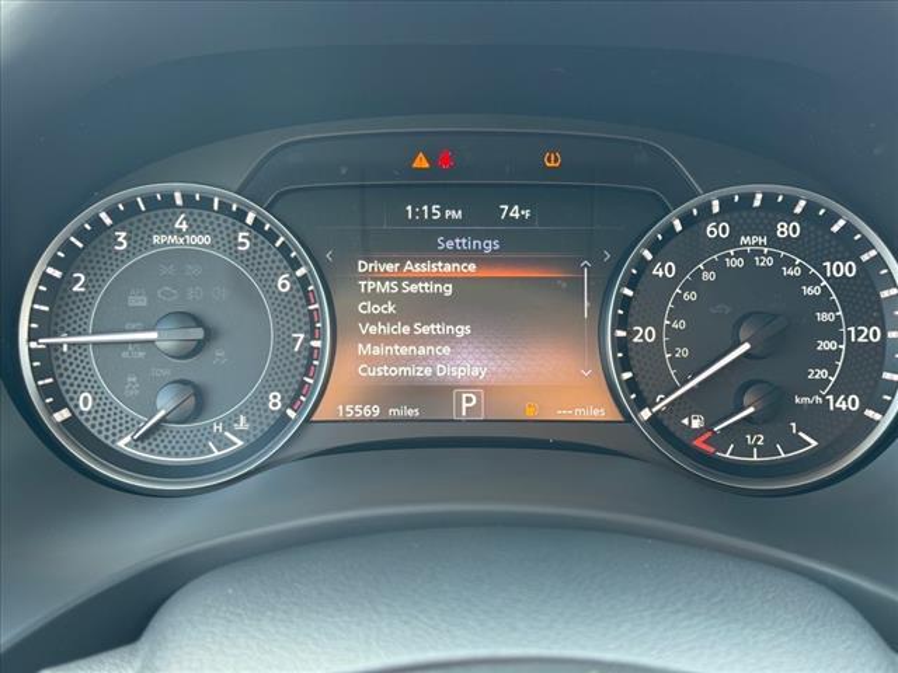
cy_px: 336
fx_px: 1245
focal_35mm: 48
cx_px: 449
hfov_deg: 39.7
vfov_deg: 30.3
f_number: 1.78
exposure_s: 1/113
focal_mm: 6.76
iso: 100
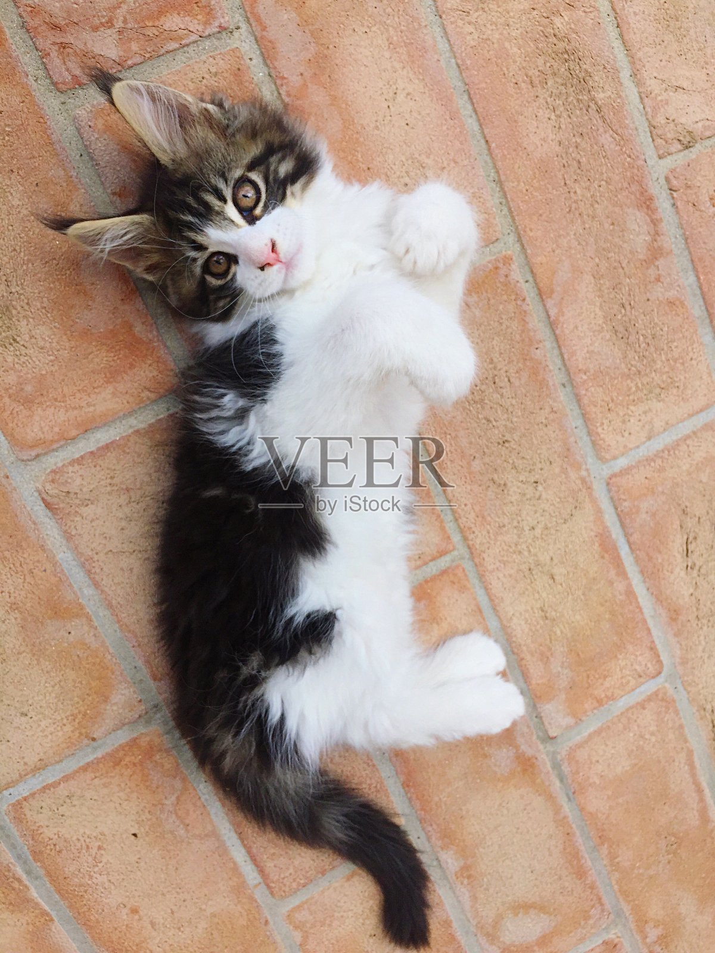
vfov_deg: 61.7
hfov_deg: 48.2
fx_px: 799
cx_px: 358
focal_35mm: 29
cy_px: 476
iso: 32
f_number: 2.2
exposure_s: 1/1522
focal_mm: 4.15
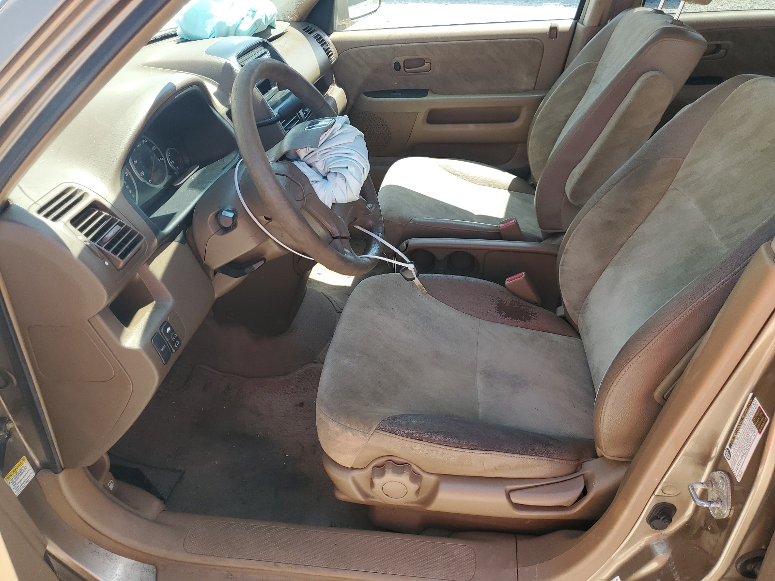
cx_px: 388
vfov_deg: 53.1
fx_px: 582
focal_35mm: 26
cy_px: 290
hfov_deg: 67.3
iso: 50
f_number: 1.5
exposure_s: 1/500
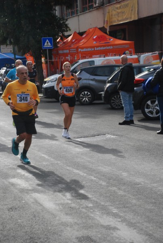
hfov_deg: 13.9
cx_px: 82
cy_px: 122
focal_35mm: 99
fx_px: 669
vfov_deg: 20.6
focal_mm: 66
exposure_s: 1/1250
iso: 1000
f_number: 5.6
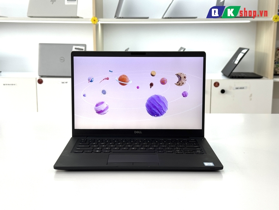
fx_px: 387
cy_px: 105
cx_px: 140
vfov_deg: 30.3
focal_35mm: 48
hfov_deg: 39.7
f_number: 1.78
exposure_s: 1/249
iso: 64
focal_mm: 6.76
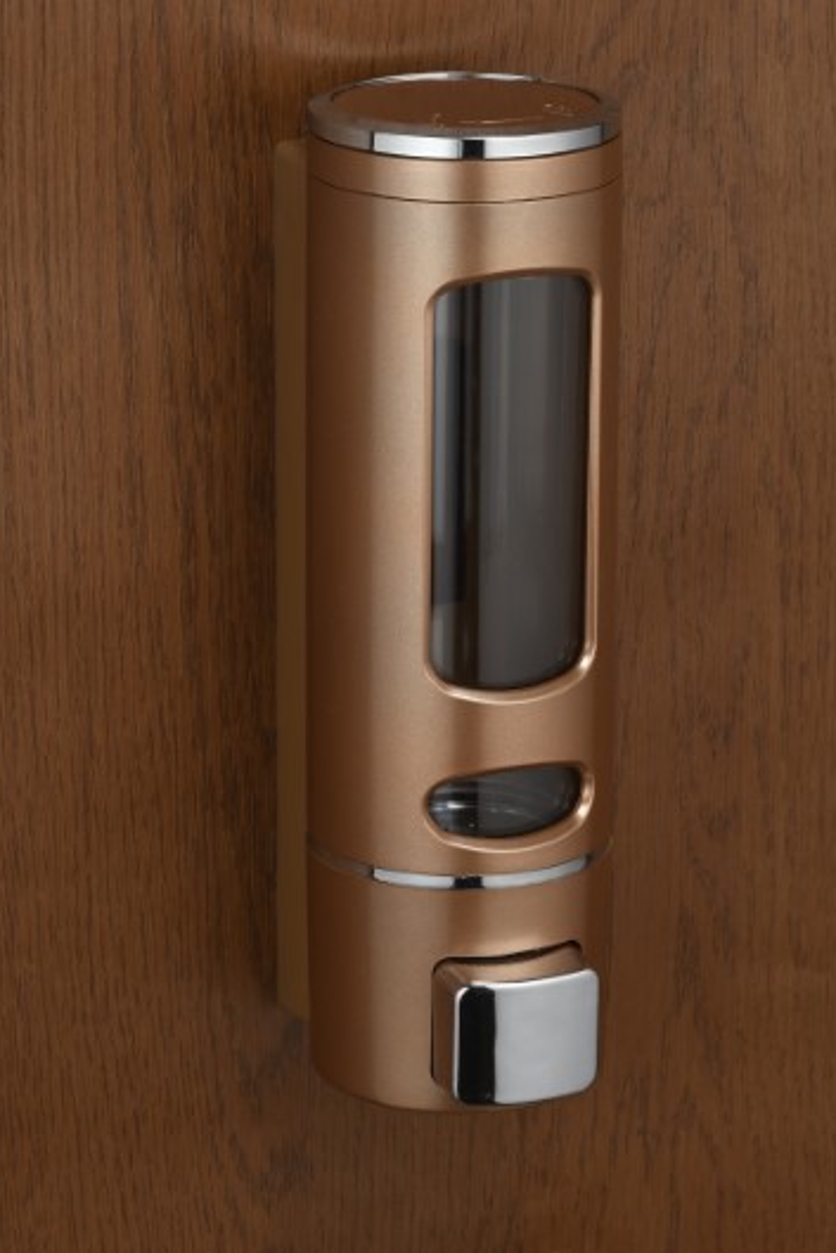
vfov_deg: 14.2
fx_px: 5012
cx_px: 448
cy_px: 557
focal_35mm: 144
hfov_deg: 9.5
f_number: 16
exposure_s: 1/30
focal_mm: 85
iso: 100
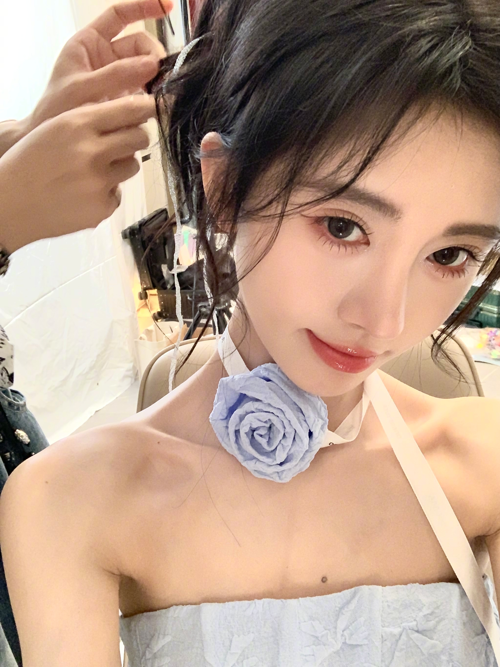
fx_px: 616
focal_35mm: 32
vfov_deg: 56.8
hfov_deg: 44.2
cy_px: 334
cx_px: 250
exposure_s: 1/30
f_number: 2.2
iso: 400
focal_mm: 2.87
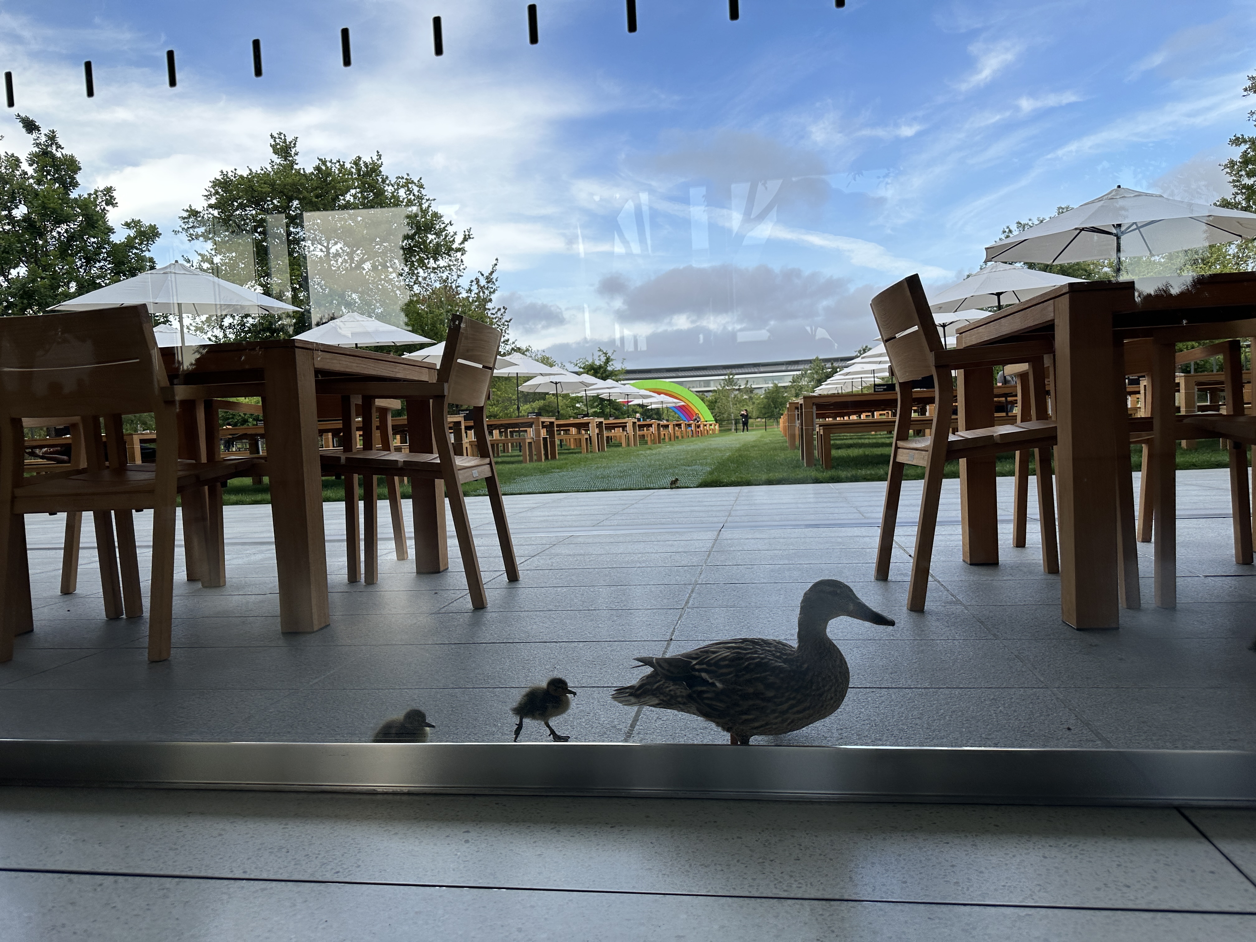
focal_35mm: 24
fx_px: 871
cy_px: 471
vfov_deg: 56.8
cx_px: 628
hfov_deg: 71.6
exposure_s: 1/1721
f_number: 1.78
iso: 80
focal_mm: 6.86
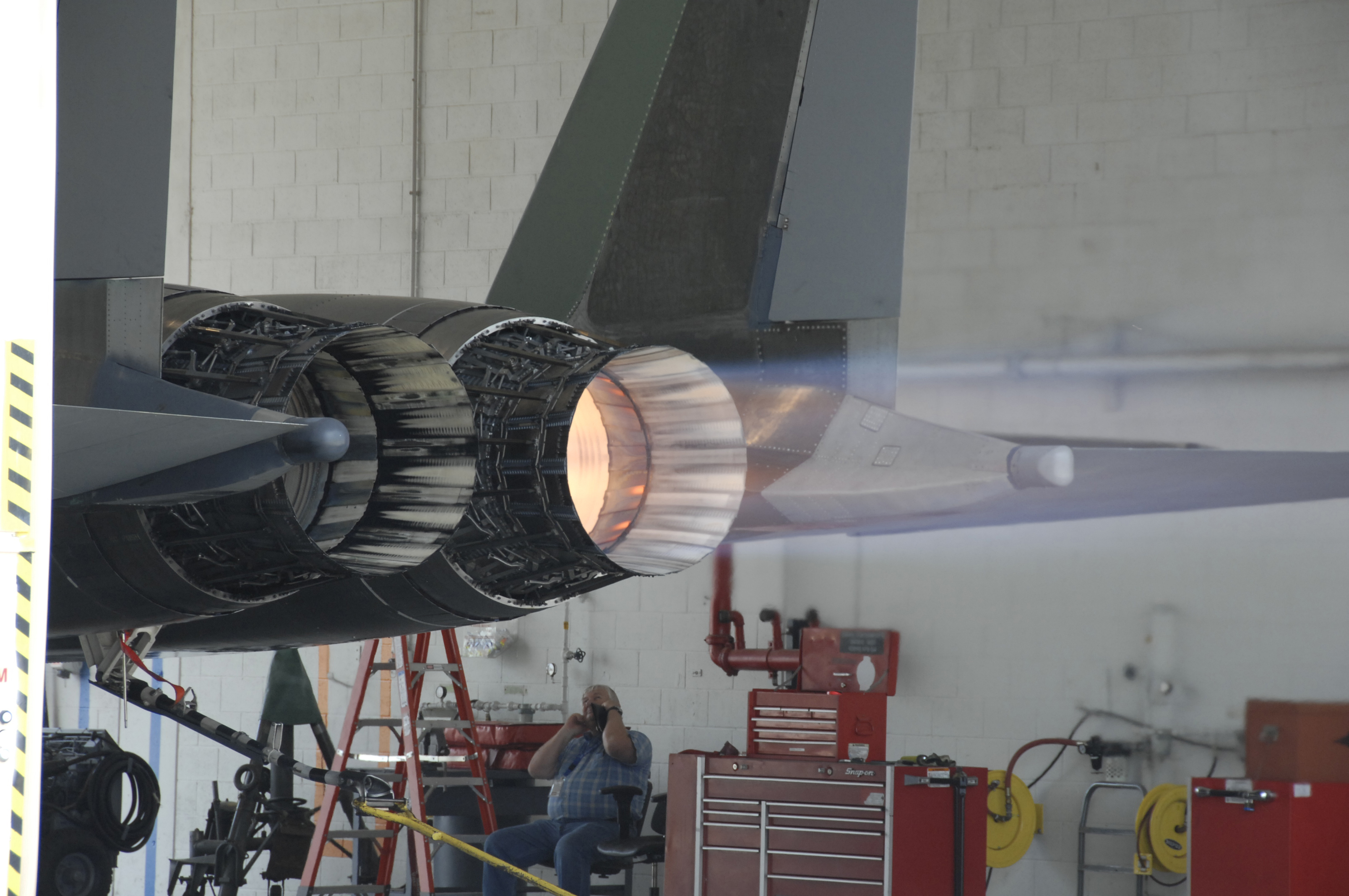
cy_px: 448
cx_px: 674
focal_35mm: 202
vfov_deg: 6.8
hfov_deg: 10.2
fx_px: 7579
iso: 400
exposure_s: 1/160
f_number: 9
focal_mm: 135
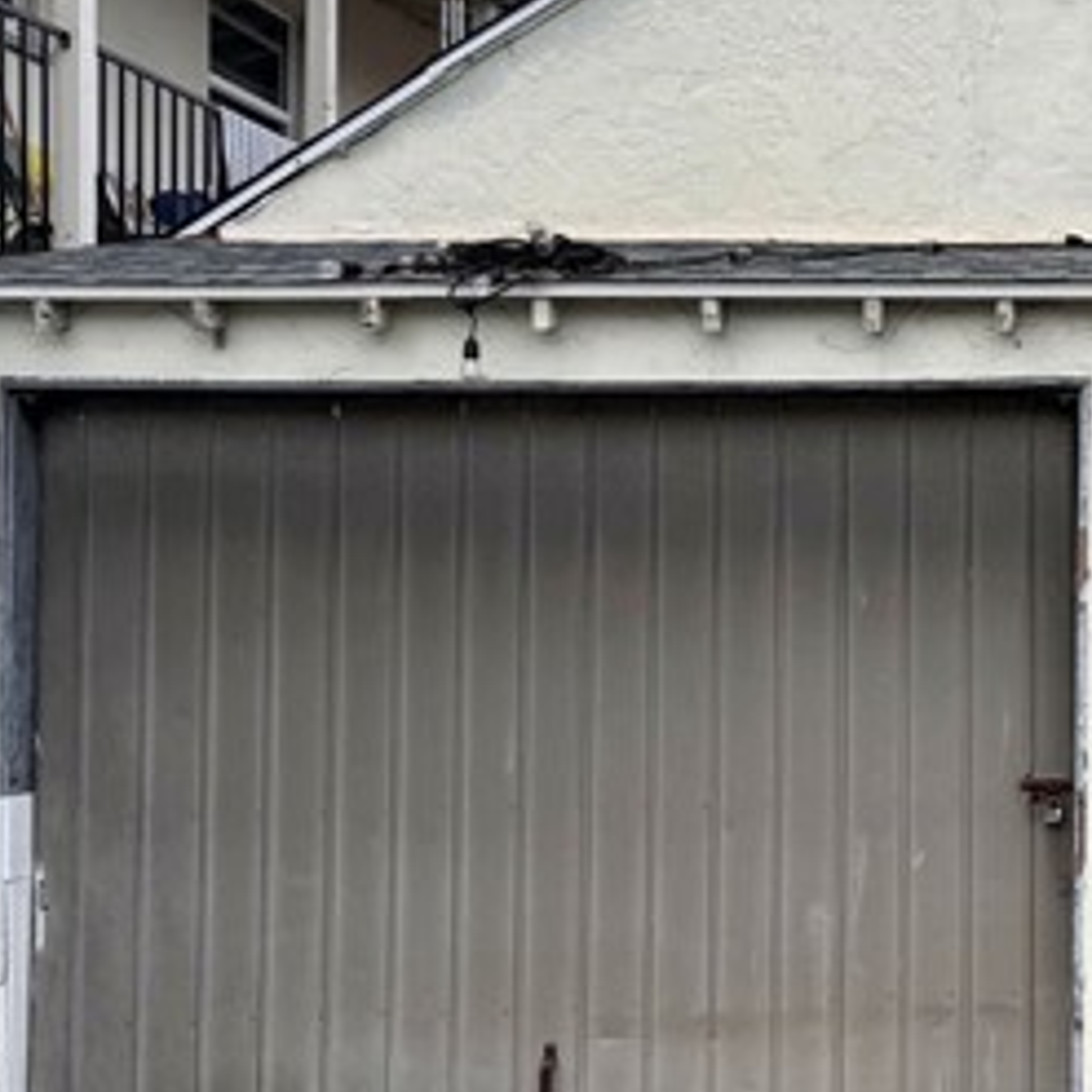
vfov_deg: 31.1
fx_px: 1963
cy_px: 597
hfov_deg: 28.2
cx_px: 1216
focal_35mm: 55
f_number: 1.78
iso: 80
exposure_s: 1/722
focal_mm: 6.76
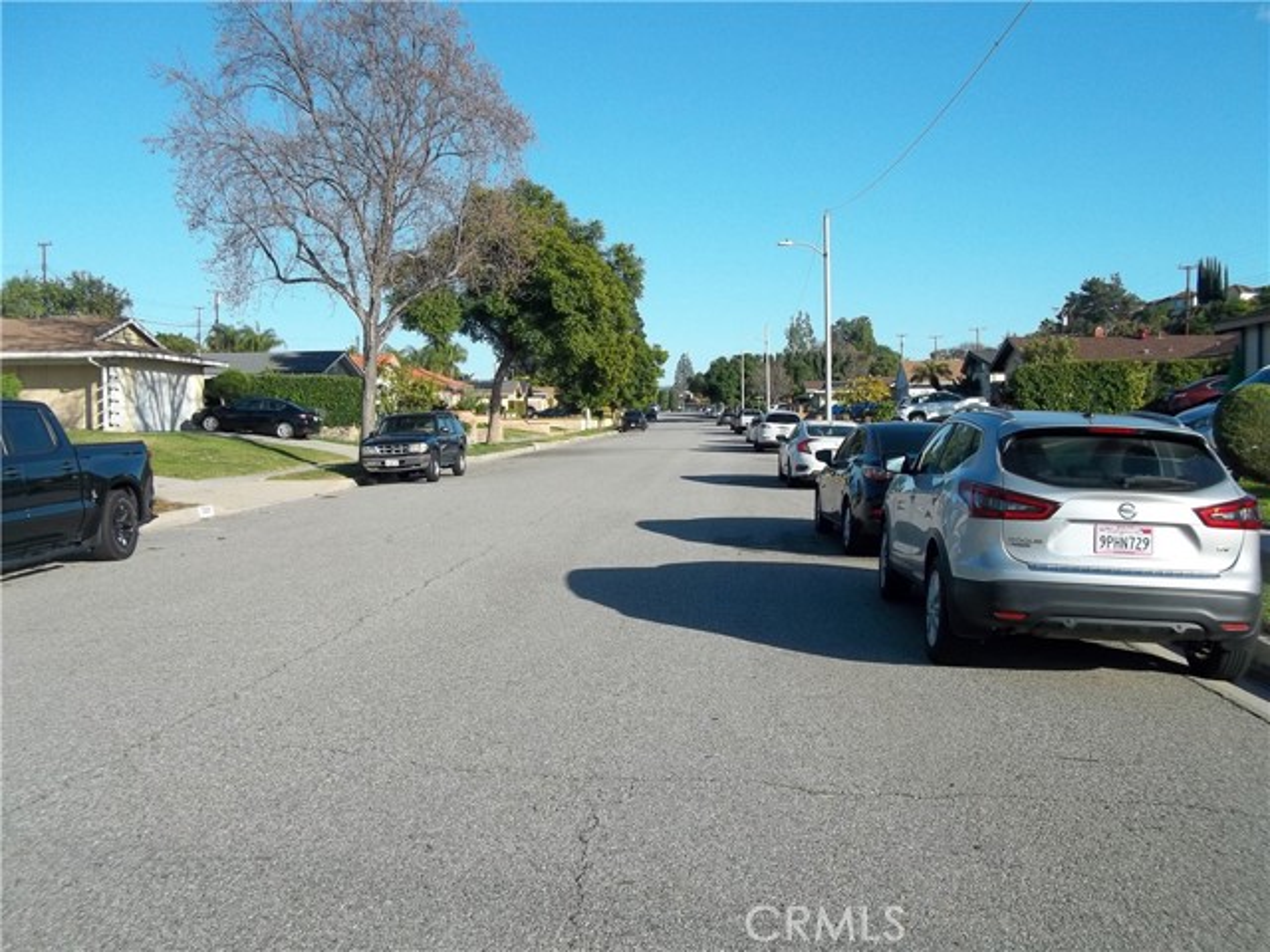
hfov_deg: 56.8
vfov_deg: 44.2
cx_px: 635
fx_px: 1174
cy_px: 476
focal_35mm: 32
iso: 80
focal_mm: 5.7
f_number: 8.8
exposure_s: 1/160
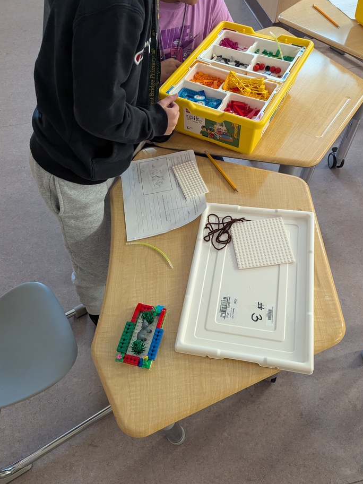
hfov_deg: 51.3
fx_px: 378
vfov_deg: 65.3
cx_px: 175
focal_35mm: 27
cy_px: 250
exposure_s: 1/142
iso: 909
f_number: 1.85
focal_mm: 6.81
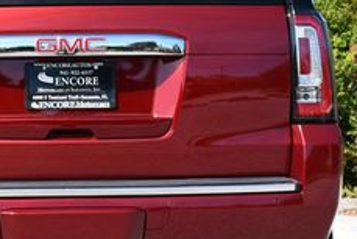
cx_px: 23
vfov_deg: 8.2
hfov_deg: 12.1
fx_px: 1667
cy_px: 75
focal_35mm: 168
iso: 140
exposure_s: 1/250
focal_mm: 30
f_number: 8
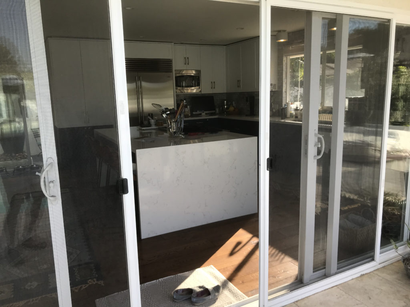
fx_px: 332
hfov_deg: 63.4
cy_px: 154
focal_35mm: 28
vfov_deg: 49.7
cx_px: 205
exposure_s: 1/553
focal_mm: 3.99
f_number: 1.8
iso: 20
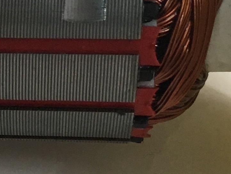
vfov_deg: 9.1
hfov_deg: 11.7
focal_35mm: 161
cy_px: 225
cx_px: -116
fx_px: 1075
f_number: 2.2
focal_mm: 4.15
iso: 125
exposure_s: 1/33
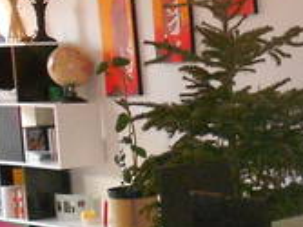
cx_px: 477
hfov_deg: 14.7
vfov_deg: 12.0
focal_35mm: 123
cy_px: 163
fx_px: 1076
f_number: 3.2
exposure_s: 1/25
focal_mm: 4.6
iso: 400
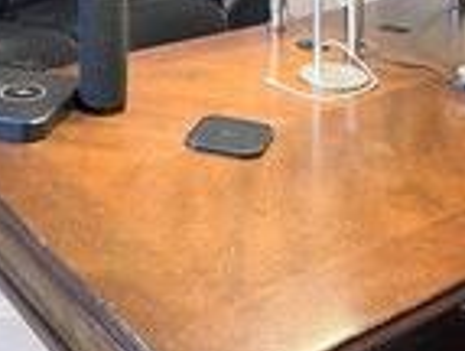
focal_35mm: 58
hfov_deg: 32.9
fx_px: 781
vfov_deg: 20.4
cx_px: 156
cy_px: -221
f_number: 1.9
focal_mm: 2.2
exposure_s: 1/60
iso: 250
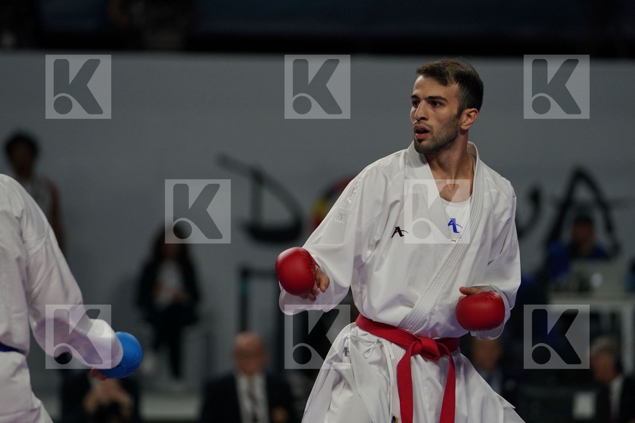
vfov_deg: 4.7
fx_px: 5203
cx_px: 318
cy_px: 212
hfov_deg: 7.0
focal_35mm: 295
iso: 800
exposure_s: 1/1000
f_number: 2.8
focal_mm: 197
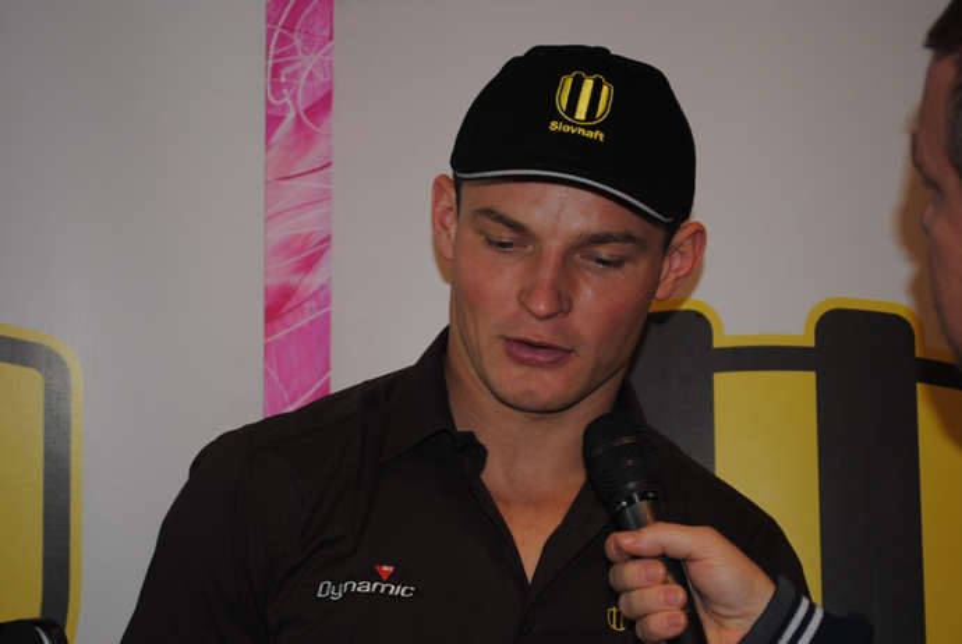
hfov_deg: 24.6
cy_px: 322
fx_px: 2207
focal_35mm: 82
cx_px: 481
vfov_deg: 16.6
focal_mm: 55
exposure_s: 1/60
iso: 200
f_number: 5.6
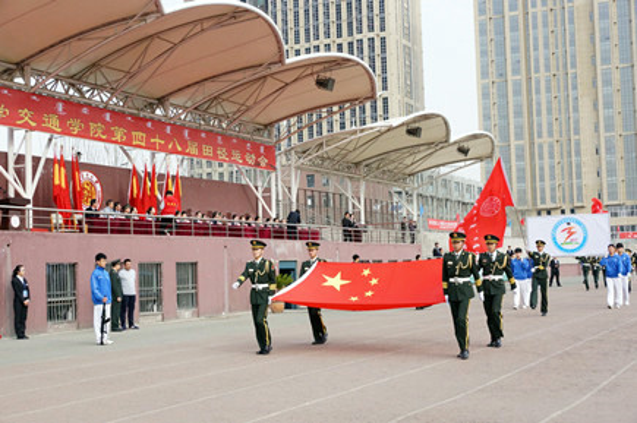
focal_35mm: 52
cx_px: 318
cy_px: 212
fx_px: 928
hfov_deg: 37.9
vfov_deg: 25.7
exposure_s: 1/800
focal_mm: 35
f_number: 8
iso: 1600
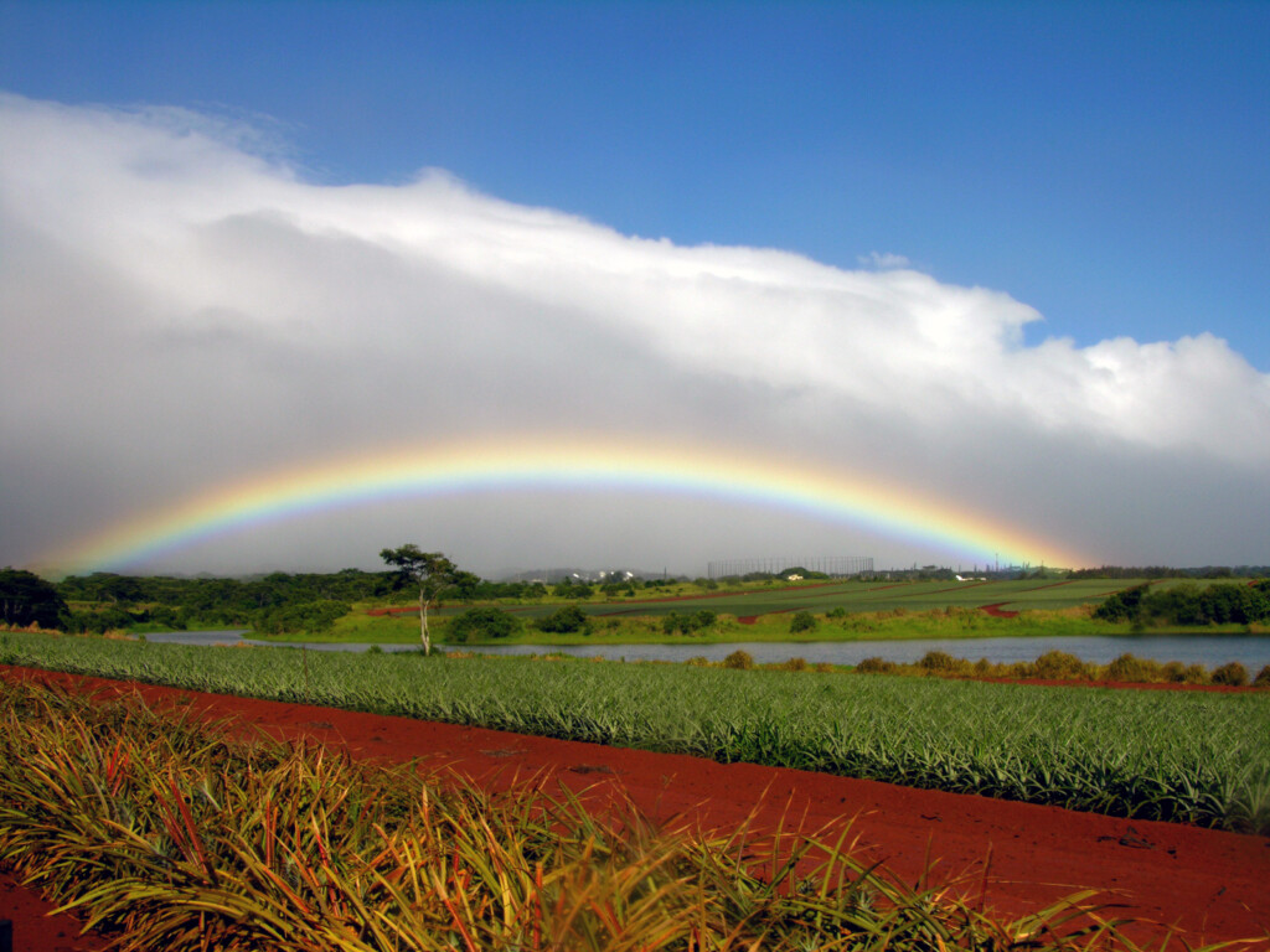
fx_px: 1284
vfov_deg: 40.7
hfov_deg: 52.6
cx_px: 635
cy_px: 476
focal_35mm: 35
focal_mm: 8.9
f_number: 8
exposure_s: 1/330
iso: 50
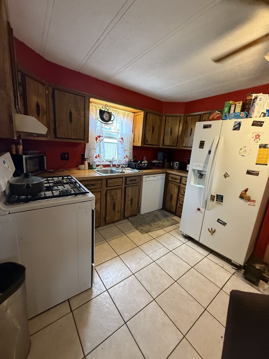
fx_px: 145
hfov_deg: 85.7
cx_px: 134
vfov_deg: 102.1
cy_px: 180
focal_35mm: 14
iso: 500
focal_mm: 2.22
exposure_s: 1/60
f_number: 2.2
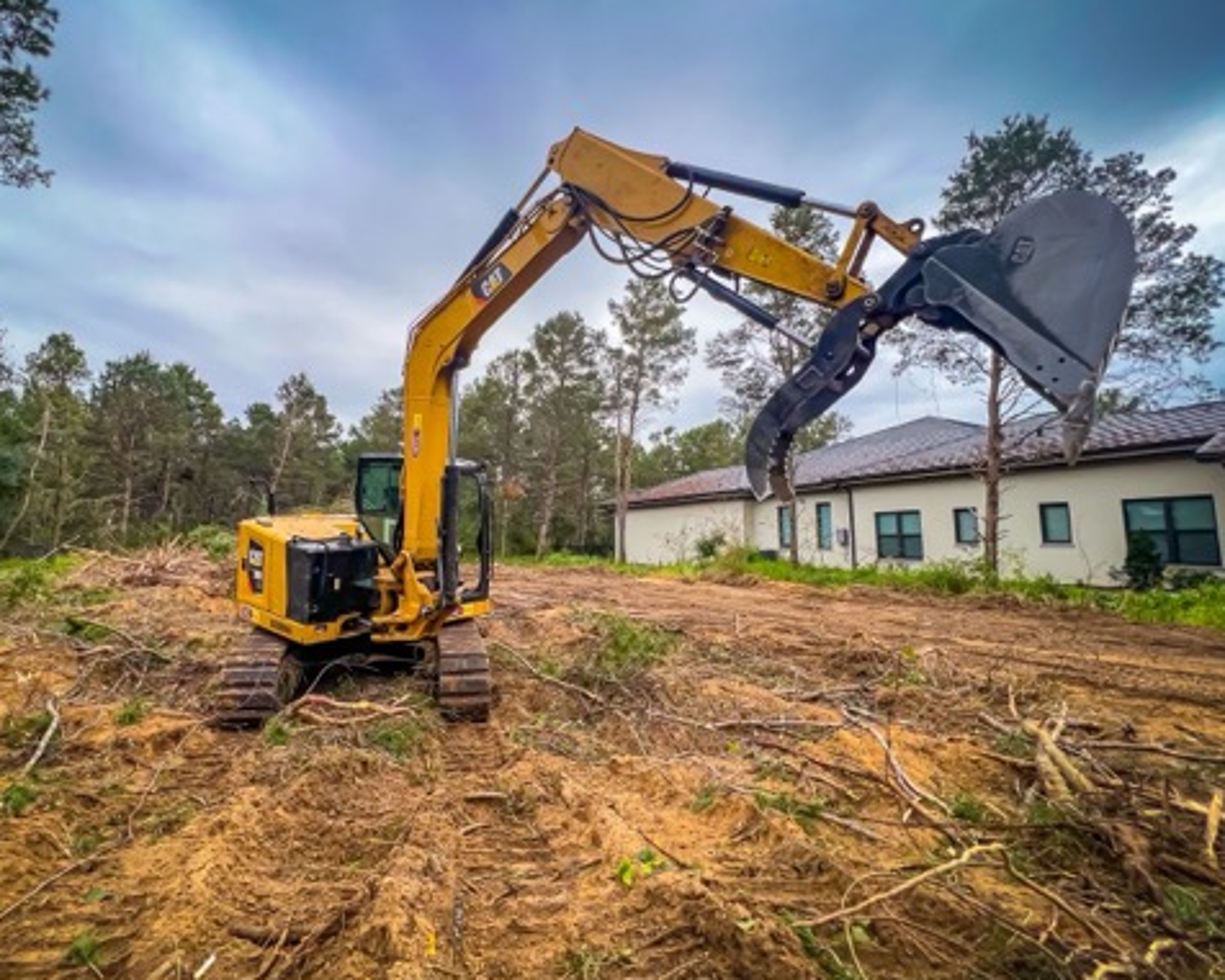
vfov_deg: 80.3
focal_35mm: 16
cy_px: 468
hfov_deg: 92.6
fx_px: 580
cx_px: 535
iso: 32
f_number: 1.8
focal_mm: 1.57
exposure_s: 1/100
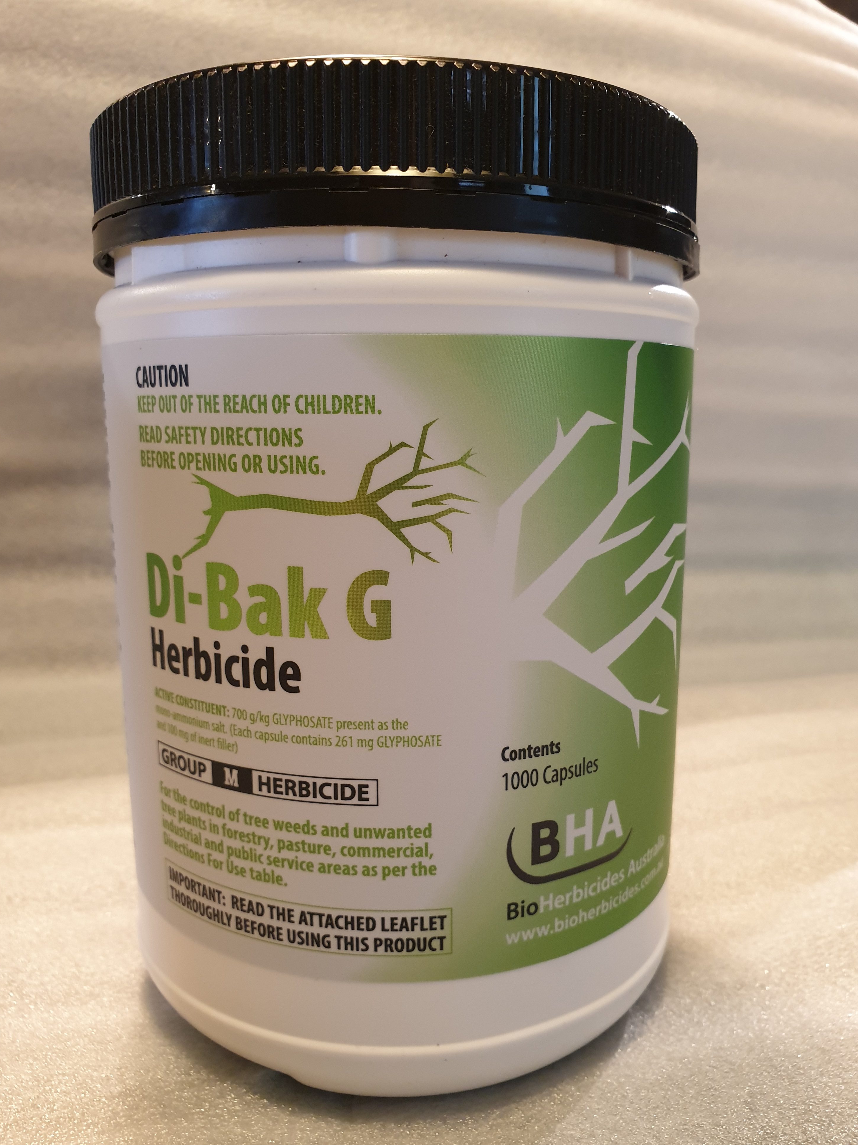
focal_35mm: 27
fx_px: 892
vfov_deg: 65.3
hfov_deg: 51.4
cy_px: 590
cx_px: 432
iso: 250
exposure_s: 1/50
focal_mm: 4.3
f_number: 2.4
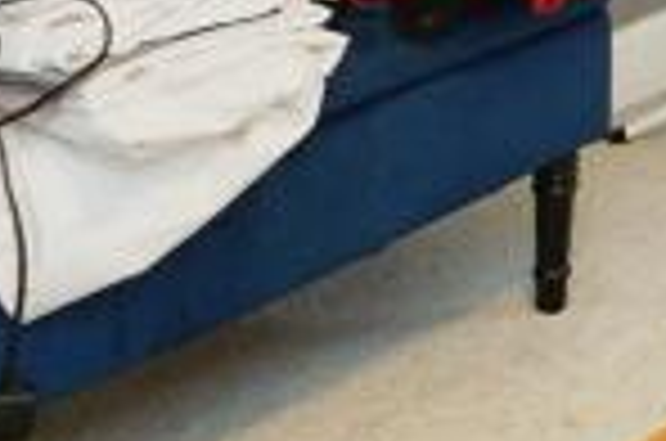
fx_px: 2049
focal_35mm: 111
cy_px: -592
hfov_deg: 16.0
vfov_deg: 10.6
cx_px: 1152
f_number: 8
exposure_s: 1/20
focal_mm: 16
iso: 2000
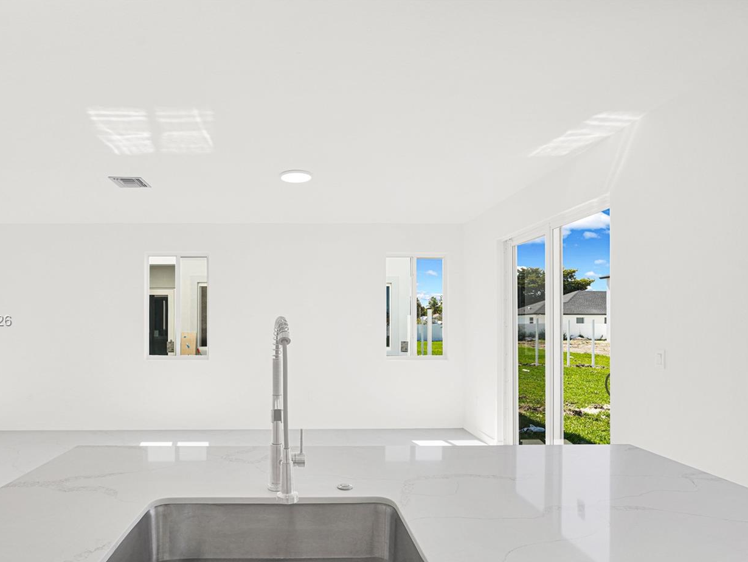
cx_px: 308
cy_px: 321
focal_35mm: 20
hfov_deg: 81.0
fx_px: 432
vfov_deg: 65.7
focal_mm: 16
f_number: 8
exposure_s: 1/30
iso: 200
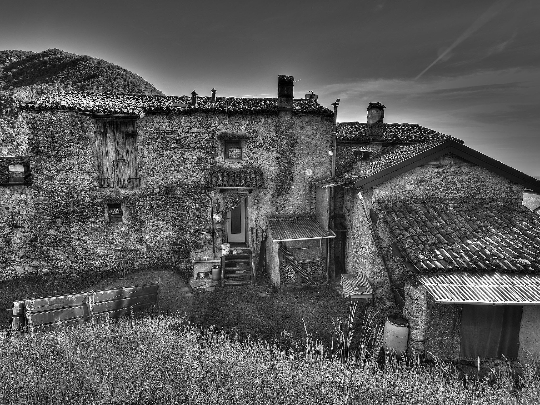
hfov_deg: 87.8
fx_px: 281
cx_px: 269
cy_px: 210
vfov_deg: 71.6
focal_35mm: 18
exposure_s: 1/250
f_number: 5.6
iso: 100
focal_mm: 16
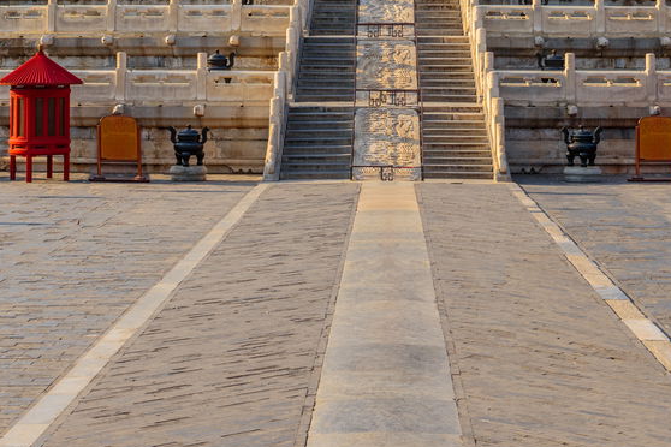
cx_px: 394
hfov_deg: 18.7
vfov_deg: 12.3
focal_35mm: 109
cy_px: -79
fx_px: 2031
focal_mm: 38
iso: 100
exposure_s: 1/30
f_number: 10
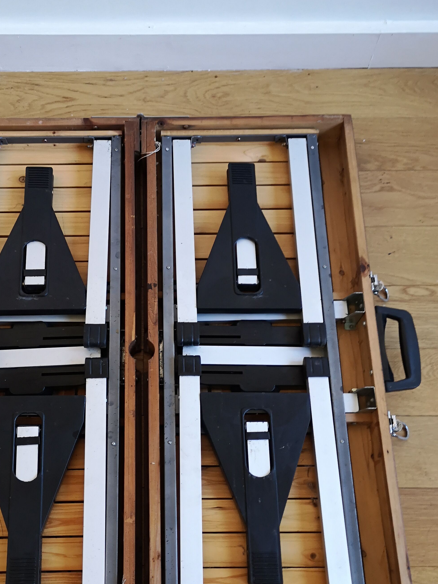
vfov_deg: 45.3
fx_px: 692
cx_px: 158
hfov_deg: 34.9
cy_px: 370
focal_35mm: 41
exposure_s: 1/50
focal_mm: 3.95
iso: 125
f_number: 1.8
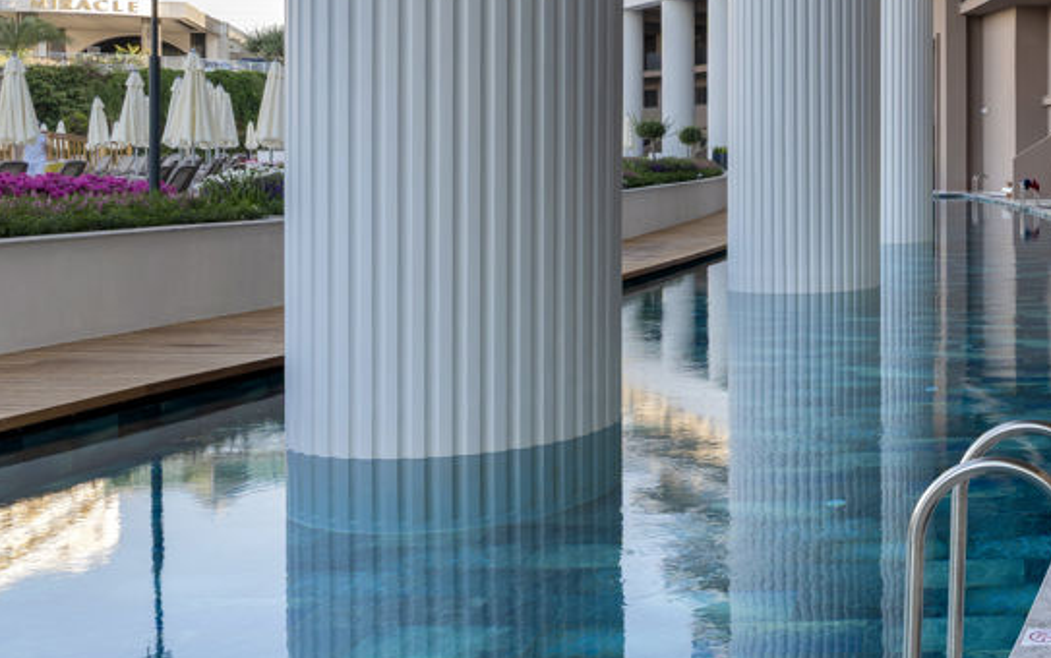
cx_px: 1171
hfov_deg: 35.4
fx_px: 1376
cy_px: 166
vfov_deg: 26.6
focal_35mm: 48
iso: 50
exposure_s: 1/2.5
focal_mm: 16
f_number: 8
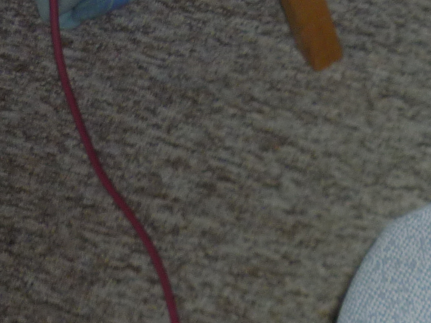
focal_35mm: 114
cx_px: 728
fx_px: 1419
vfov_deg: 12.4
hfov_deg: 15.3
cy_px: 469
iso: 100
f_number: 2.8
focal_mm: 5.5
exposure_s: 1/30
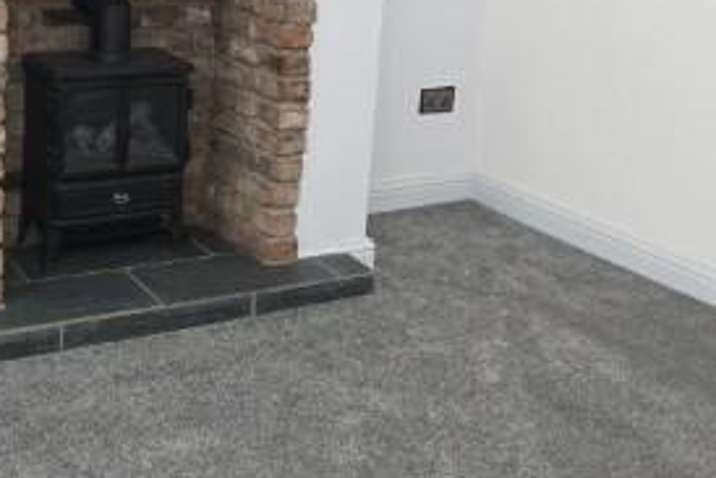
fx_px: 1114
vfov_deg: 23.0
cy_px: -22
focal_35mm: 56
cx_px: 382
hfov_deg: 35.6
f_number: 3.5
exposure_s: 1/60
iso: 400
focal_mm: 10
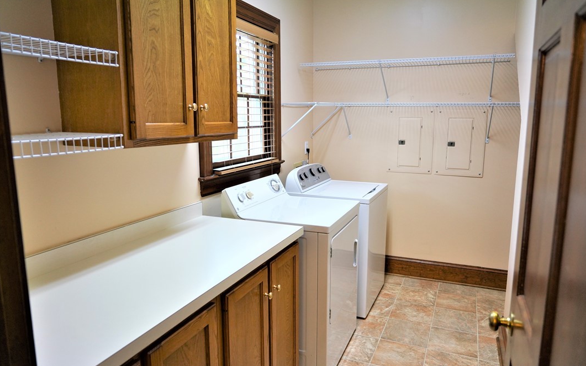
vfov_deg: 49.3
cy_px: 184
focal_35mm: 25
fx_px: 399
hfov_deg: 72.5
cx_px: 298
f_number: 4
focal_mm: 24
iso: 1250
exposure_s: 1/160
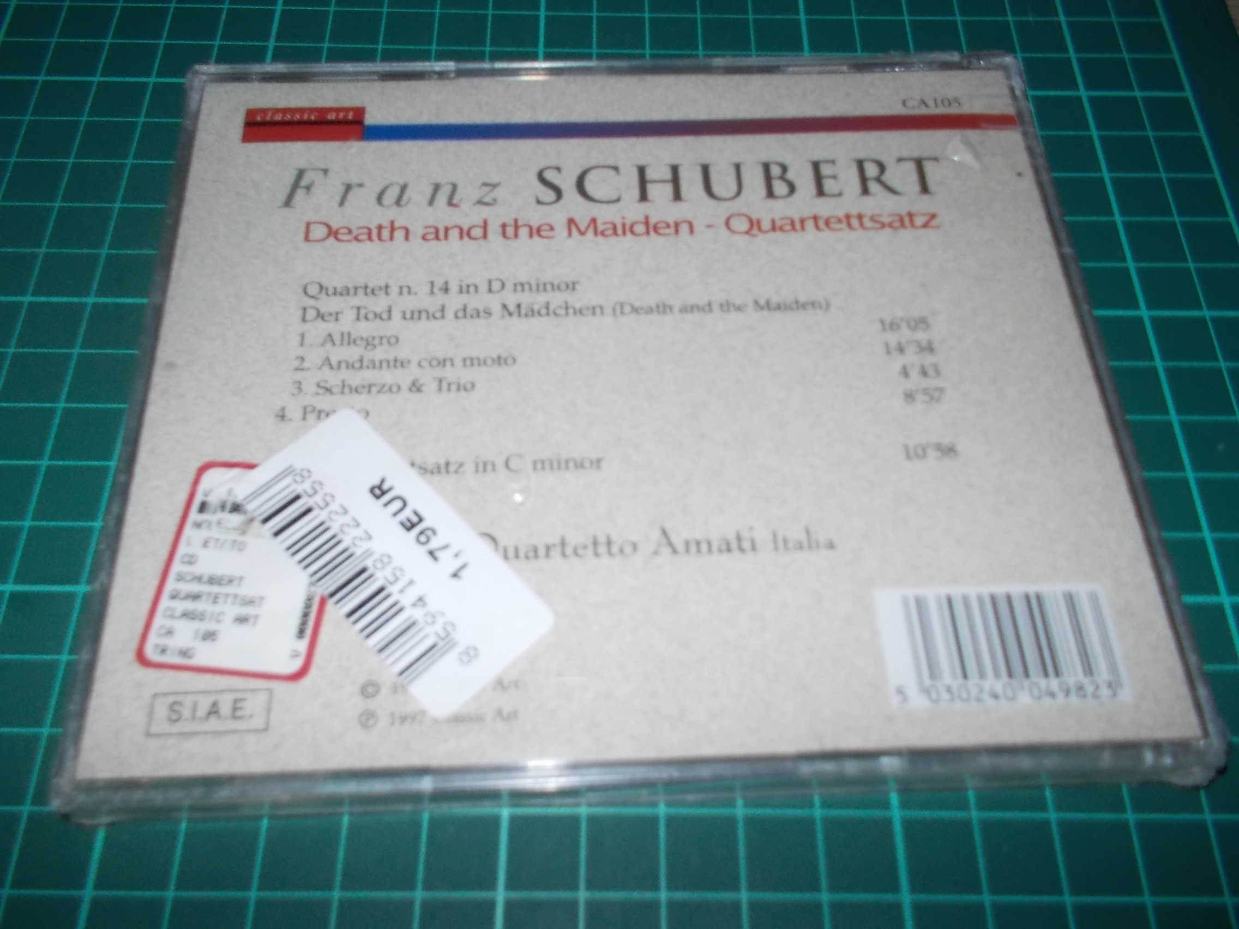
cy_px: 464
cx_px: 620
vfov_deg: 48.2
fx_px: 1038
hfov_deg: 61.7
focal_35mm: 29
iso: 200
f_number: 3.3
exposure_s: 1/30
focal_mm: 4.1
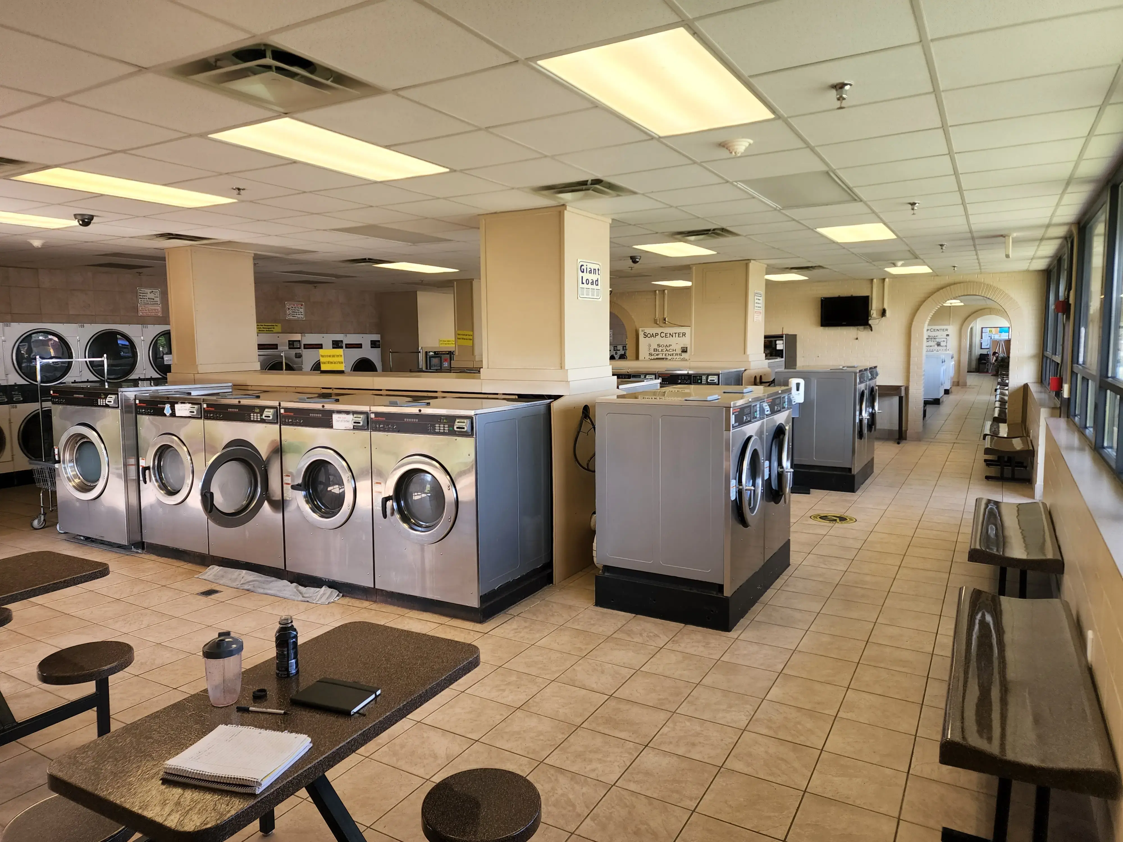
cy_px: 421
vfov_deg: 58.9
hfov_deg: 73.9
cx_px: 562
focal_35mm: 23
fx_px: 746
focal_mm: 6.4
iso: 125
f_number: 1.8
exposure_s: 1/180
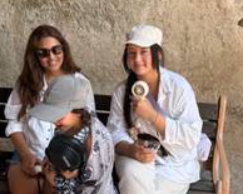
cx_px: 113
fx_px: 417
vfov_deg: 26.2
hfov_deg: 32.5
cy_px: 96
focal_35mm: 58
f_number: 1.78
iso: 80
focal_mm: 6.76
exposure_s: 1/931
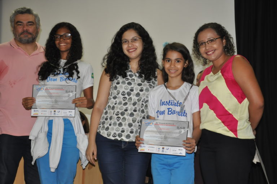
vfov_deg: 20.1
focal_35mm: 68
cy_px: 92
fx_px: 519
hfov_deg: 29.9
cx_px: 138
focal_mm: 45
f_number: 4.8
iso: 800
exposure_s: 1/60
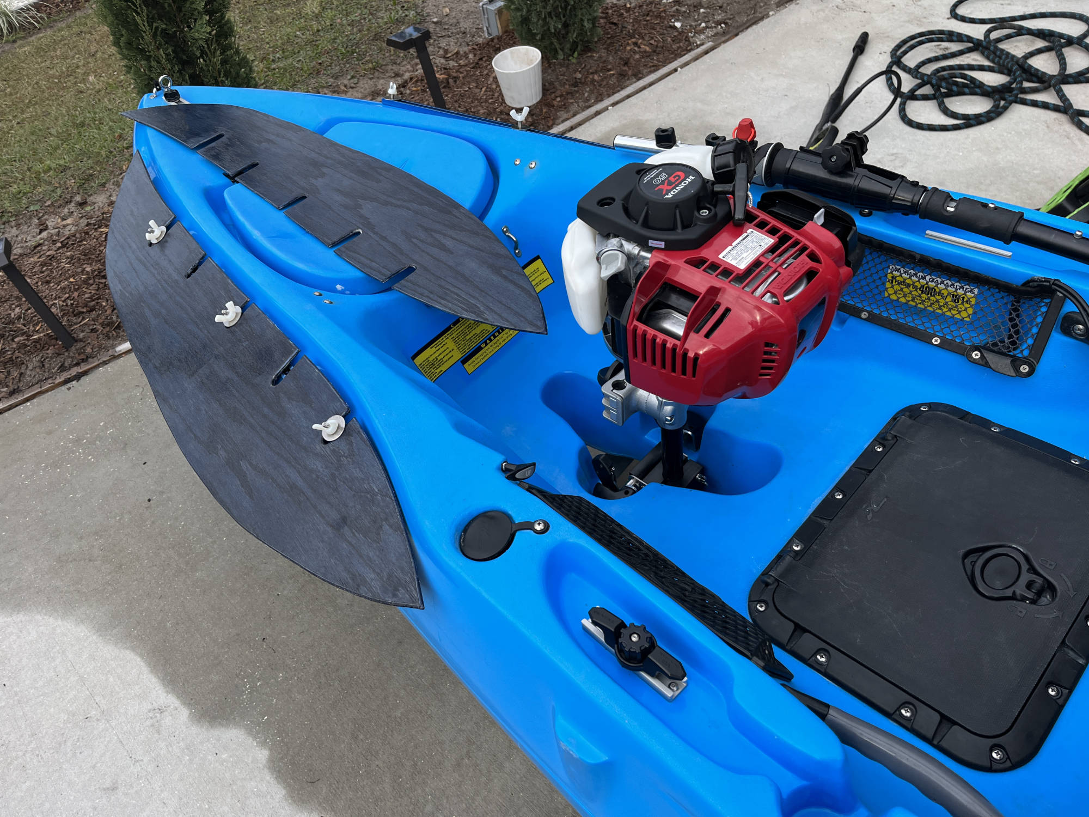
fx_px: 818
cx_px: 544
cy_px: 408
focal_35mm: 26
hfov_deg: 67.3
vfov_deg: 53.1
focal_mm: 5.1
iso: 50
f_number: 1.6
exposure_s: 1/871
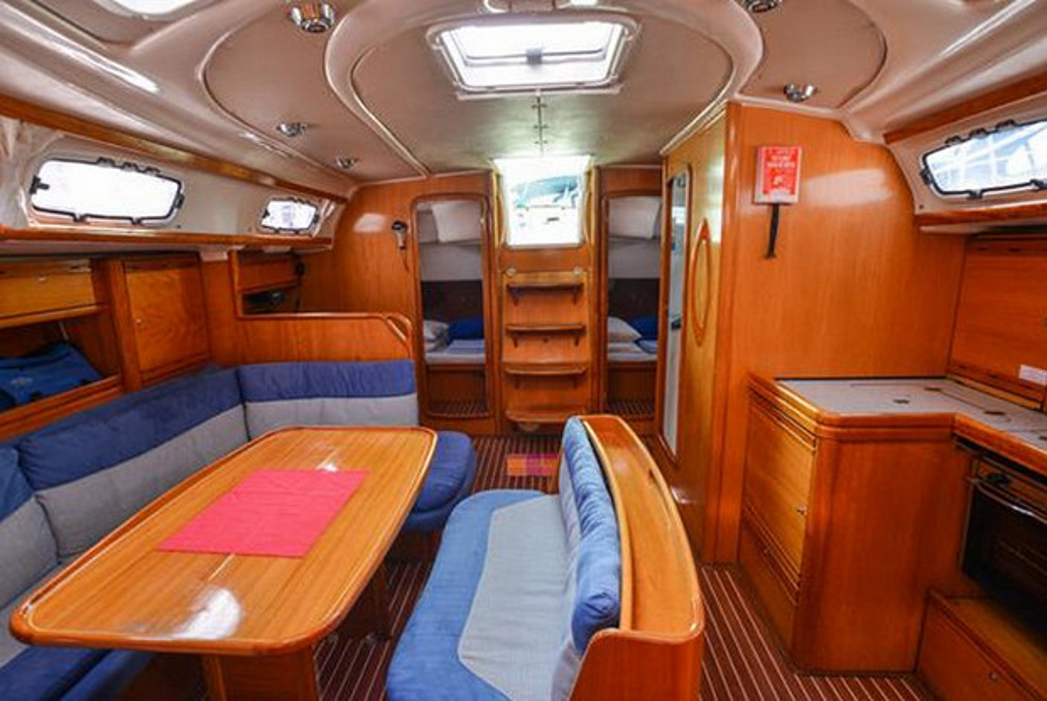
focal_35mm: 17
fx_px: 495
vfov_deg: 70.6
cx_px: 524
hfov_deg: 93.2
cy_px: 350
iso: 800
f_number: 5.6
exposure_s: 1/125
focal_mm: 17
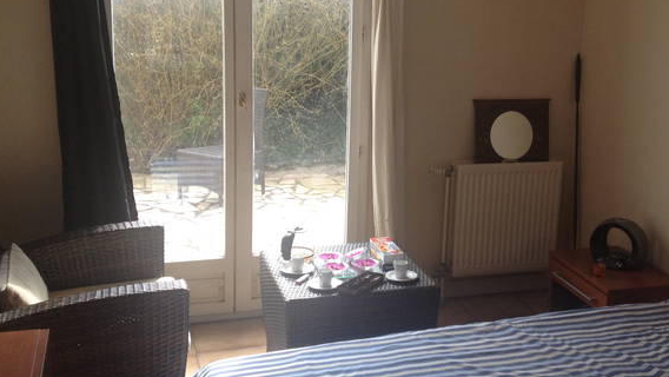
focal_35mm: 53
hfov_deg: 38.7
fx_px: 941
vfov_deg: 22.6
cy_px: 156
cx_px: 449
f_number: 2.4
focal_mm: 4.28
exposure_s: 1/120
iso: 64
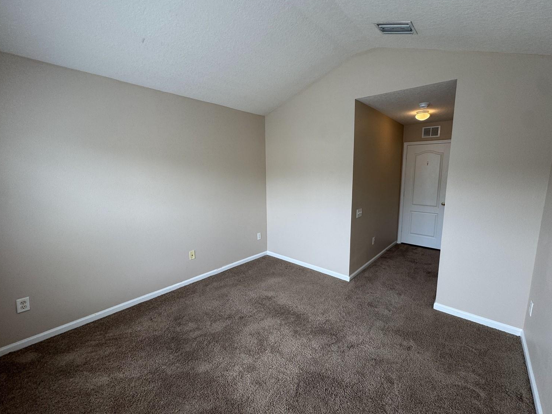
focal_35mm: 15
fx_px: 239
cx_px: 291
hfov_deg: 98.1
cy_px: 204
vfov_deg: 81.8
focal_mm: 2.22
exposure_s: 1/99
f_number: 2.2
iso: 80
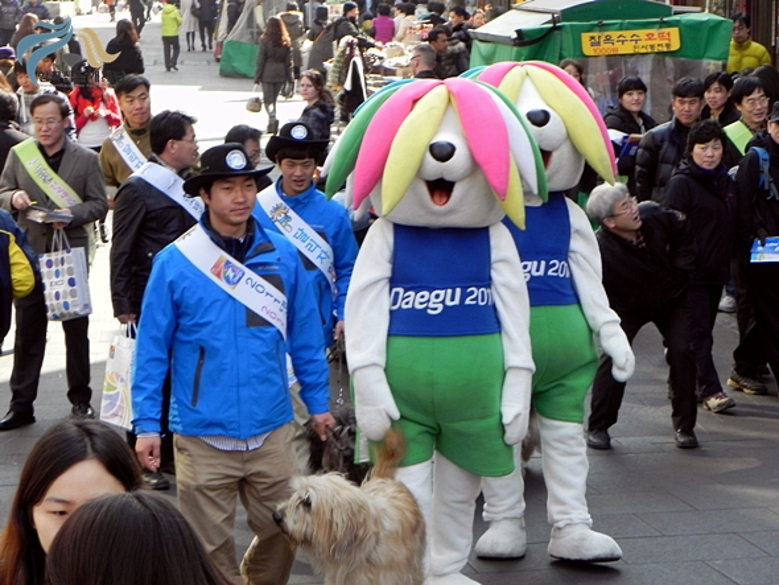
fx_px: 2364
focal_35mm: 105
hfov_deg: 18.7
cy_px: 292
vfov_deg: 14.1
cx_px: 390
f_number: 4.5
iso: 160
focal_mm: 18.8
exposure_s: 1/140
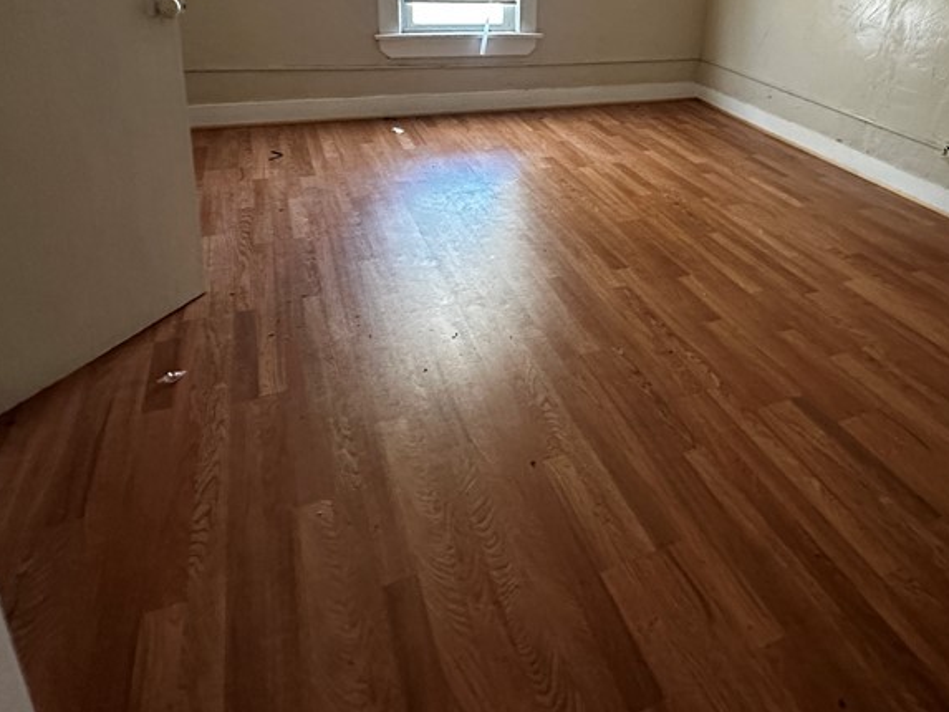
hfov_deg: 68.2
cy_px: 159
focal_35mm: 25
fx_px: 686
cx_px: 600
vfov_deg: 52.0
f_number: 2.2
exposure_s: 1/60
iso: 640
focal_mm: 2.22
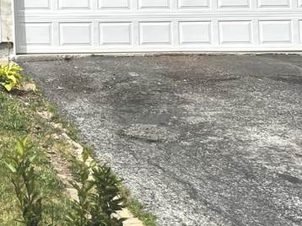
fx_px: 811
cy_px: -82
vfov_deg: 15.0
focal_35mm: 93
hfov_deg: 19.1
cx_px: -115
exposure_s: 1/5076
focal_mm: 5.1
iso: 50
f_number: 1.6
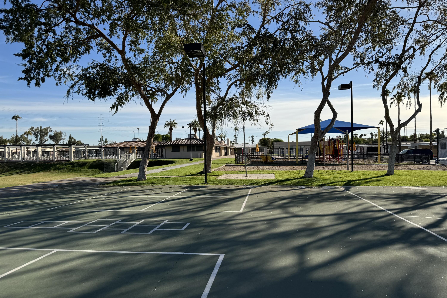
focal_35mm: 25
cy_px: 152
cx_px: 224
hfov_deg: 71.5
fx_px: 310
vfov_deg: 51.3
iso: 80
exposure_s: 1/5348
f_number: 1.78
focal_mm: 6.76
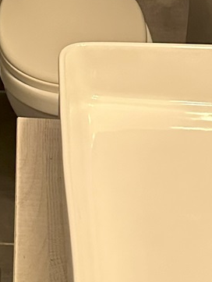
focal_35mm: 106
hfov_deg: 13.6
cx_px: -39
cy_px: -124
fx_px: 865
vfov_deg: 17.0
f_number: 1.78
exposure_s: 1/50
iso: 800
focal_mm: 6.86
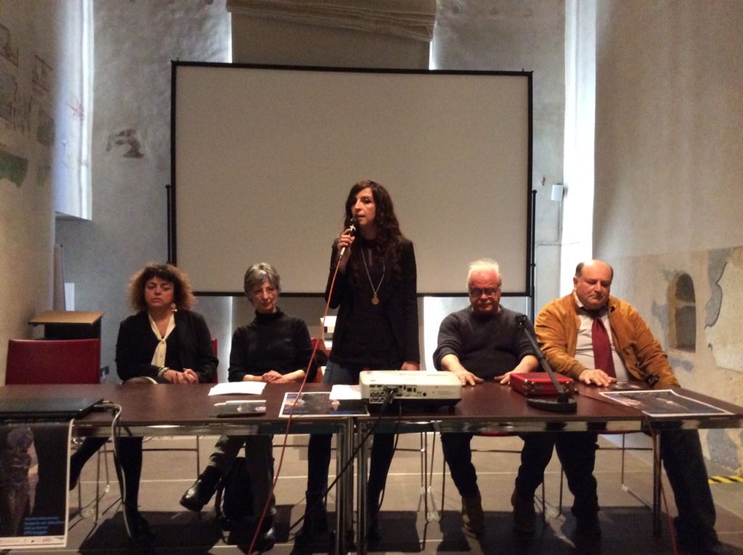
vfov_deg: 44.1
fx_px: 686
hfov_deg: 56.9
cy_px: 278
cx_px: 372
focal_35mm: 32
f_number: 2.4
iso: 400
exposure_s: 1/17
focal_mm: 3.3
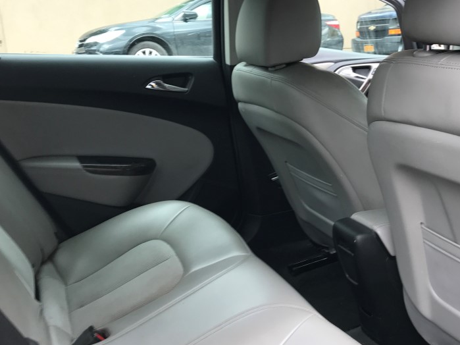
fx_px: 545
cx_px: 316
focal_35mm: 41
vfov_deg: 35.1
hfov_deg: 44.9
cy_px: 190
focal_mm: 3.99
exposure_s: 1/115
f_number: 1.8
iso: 20
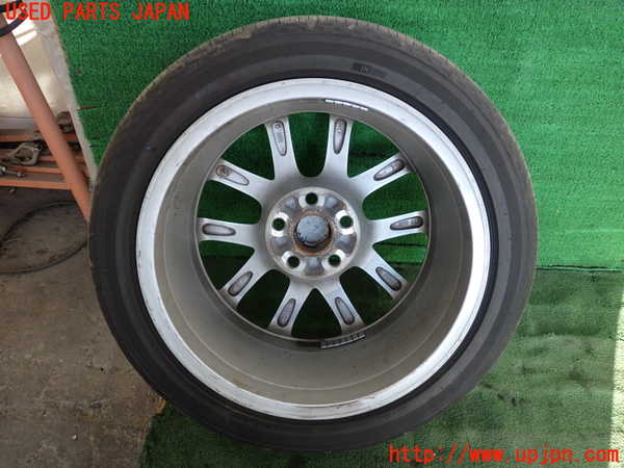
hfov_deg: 60.0
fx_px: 541
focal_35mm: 30
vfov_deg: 46.8
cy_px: 234
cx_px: 312
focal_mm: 5.4
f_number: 2.3
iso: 160
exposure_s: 1/125
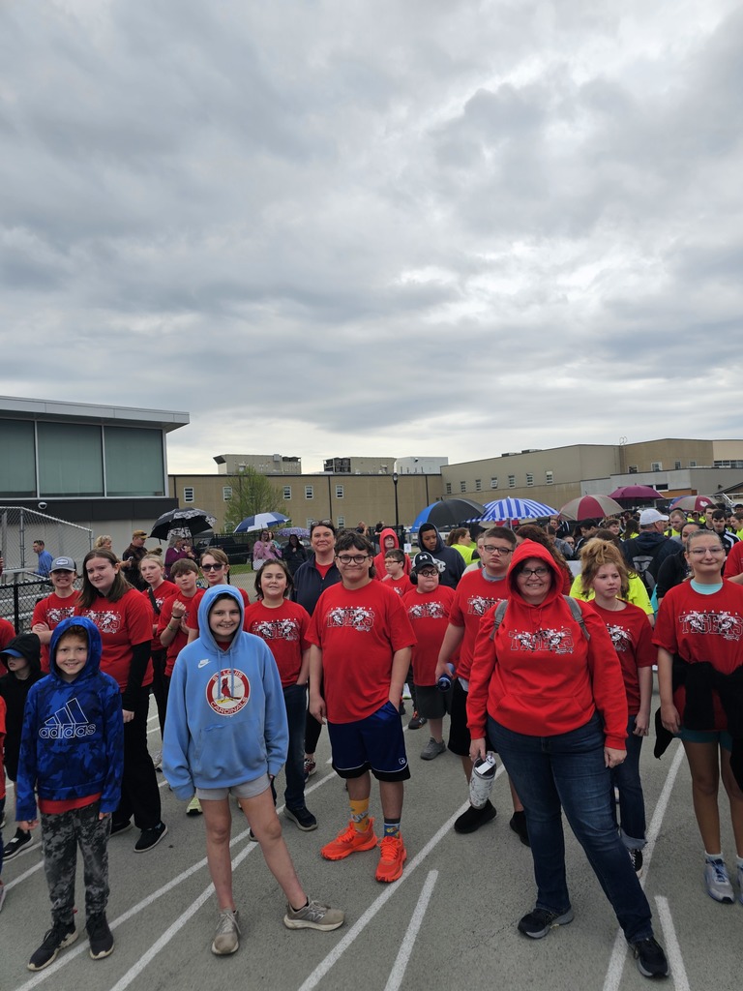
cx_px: 372
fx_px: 658
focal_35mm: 23
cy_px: 496
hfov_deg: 58.9
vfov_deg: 73.9
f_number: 1.7
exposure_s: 1/203
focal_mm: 6.3
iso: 10
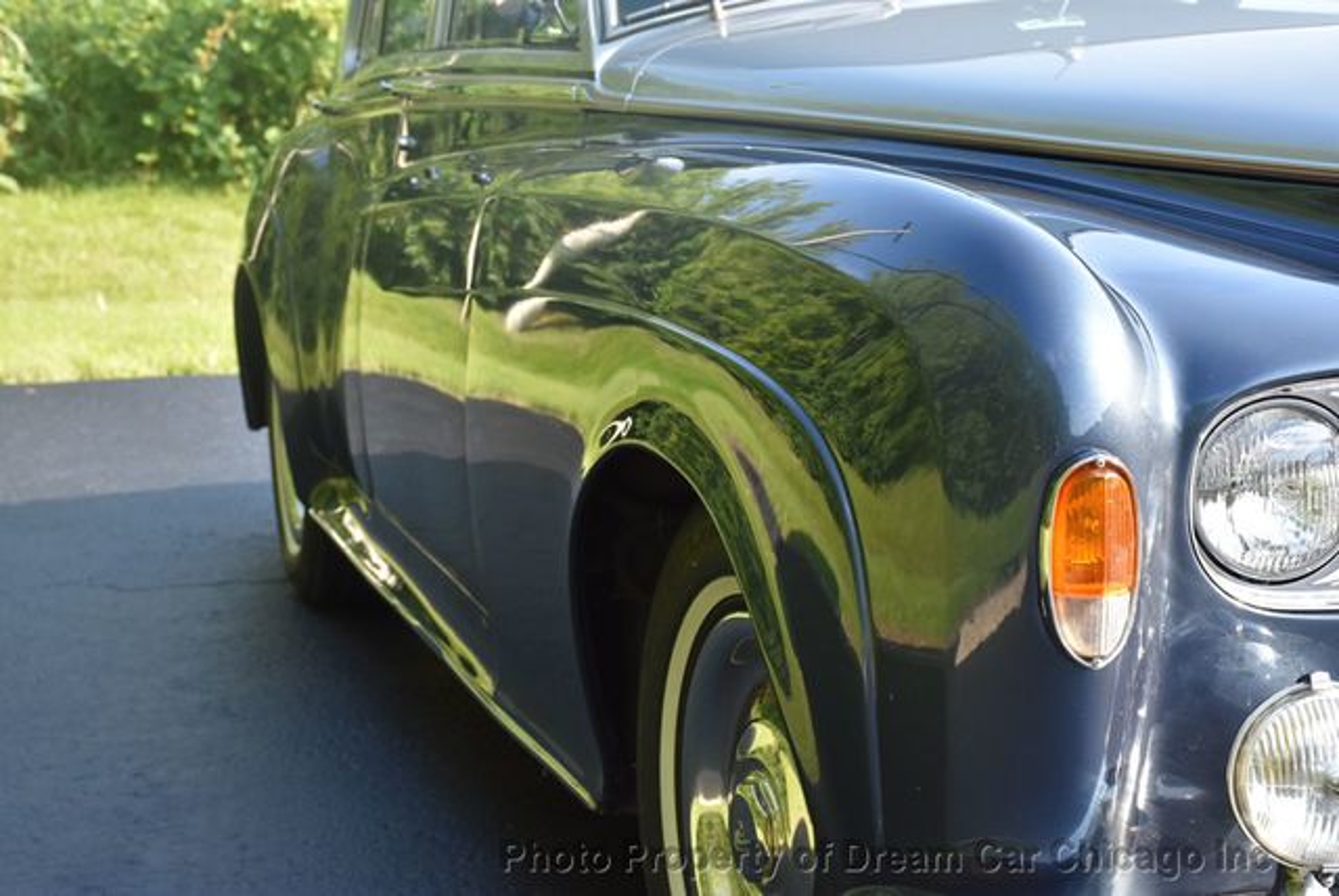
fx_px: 2792
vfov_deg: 18.2
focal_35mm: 75
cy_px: 448
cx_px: 670
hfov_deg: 27.0
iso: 800
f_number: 8
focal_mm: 50
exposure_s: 1/400
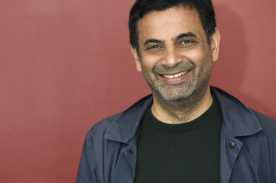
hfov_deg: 11.9
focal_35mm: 173
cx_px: 131
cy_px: 88
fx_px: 1325
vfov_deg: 7.9
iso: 800
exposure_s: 1/250
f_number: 4
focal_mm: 135
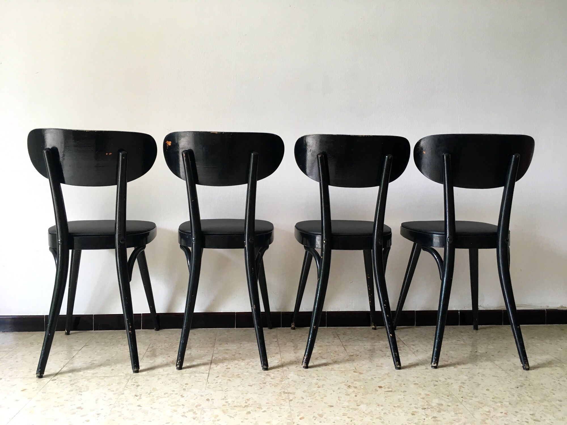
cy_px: 212
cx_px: 284
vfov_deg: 48.2
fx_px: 475
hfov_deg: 61.7
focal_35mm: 29
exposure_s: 1/33
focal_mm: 4.15
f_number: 2.2
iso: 50
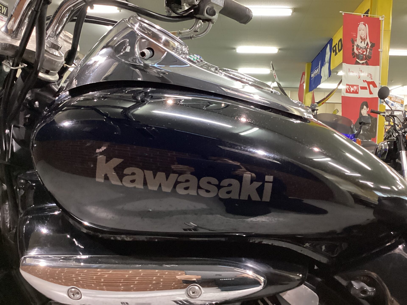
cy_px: 152
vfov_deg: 45.4
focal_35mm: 31
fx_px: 364
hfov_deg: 58.4
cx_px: 204
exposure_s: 1/60
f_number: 2.4
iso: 250
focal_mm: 3.3
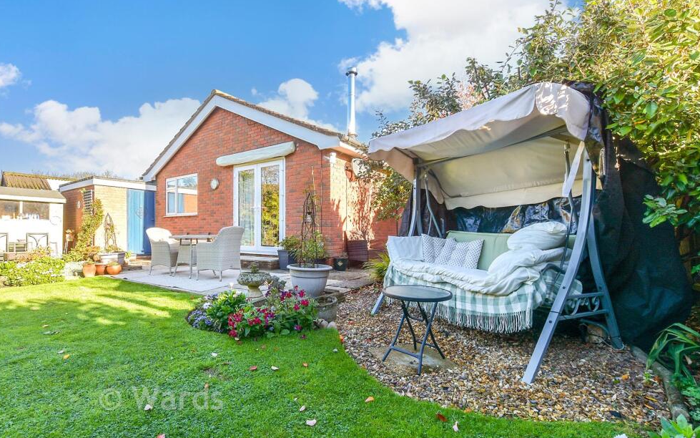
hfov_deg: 97.8
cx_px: 337
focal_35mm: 16
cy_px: 231
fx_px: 305
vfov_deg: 71.2
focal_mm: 10
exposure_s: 1/80
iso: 160
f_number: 8
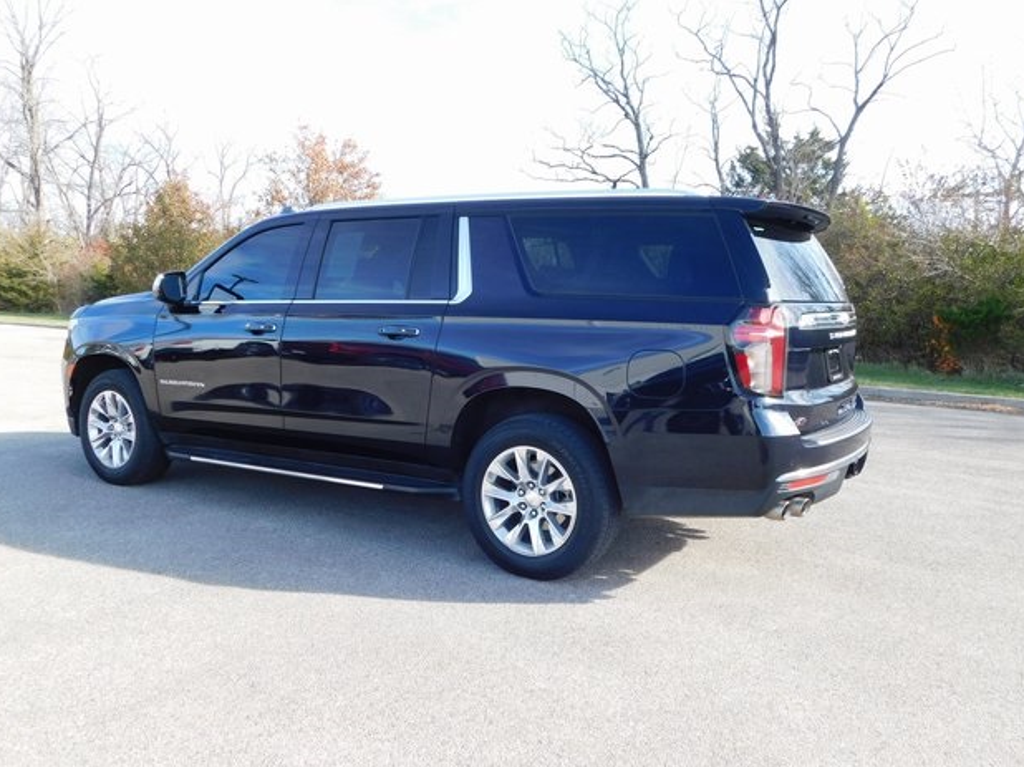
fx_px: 858
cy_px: 396
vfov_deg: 48.2
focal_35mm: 29
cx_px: 510
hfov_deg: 61.7
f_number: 3.2
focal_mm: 4.9
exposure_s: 1/320
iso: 125
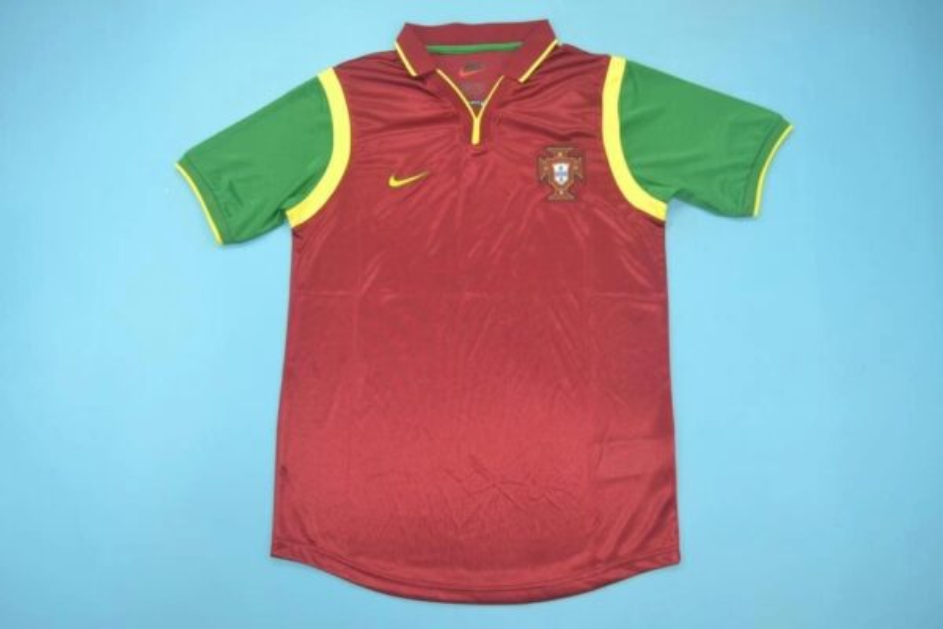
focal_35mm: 30
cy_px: 314
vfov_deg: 43.6
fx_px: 786
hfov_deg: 61.9
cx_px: 472
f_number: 5
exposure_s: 1/60
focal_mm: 20
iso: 200
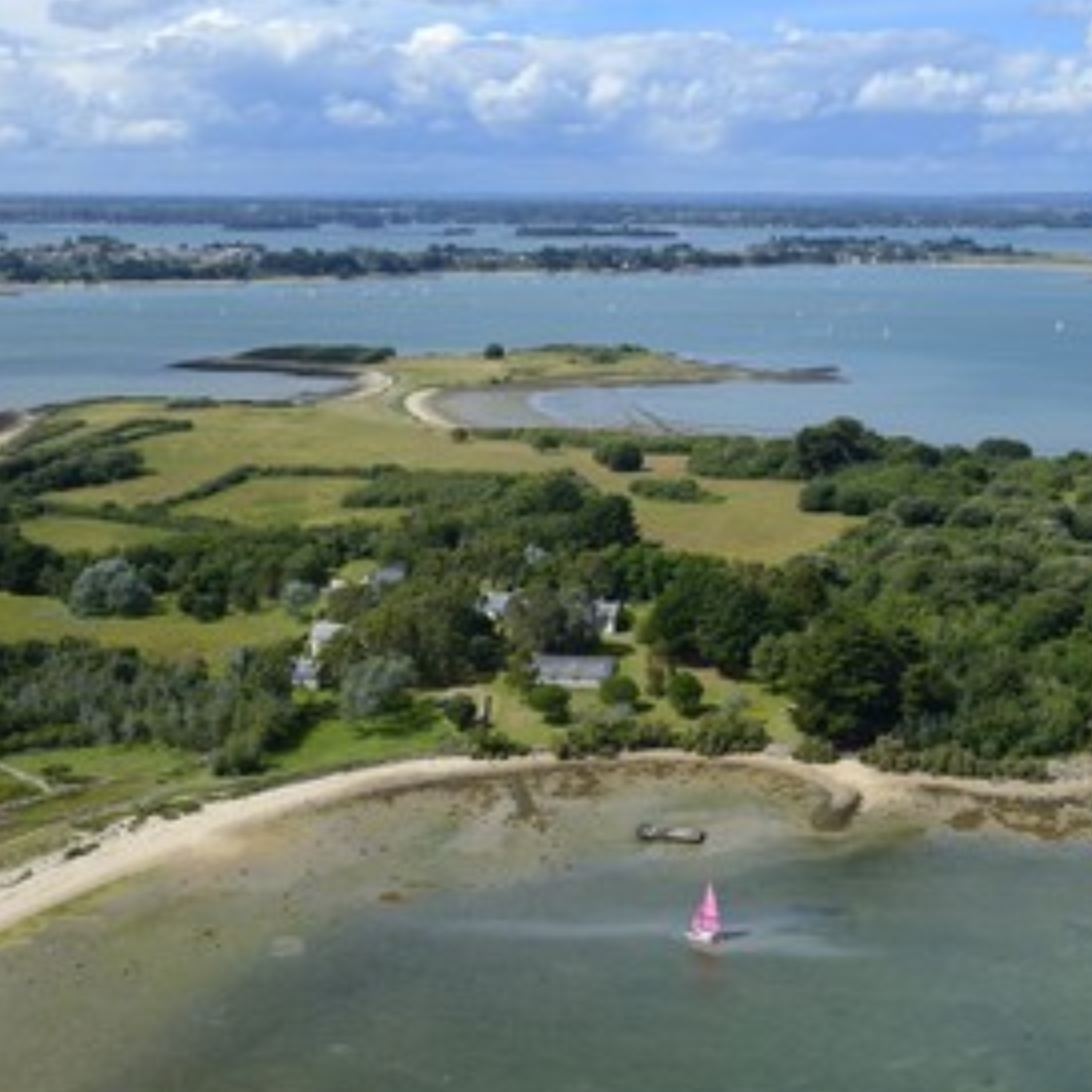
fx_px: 1677
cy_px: 556
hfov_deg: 35.5
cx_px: 772
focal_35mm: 47
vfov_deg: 36.1
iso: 400
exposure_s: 1/1000
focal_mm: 36
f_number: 8
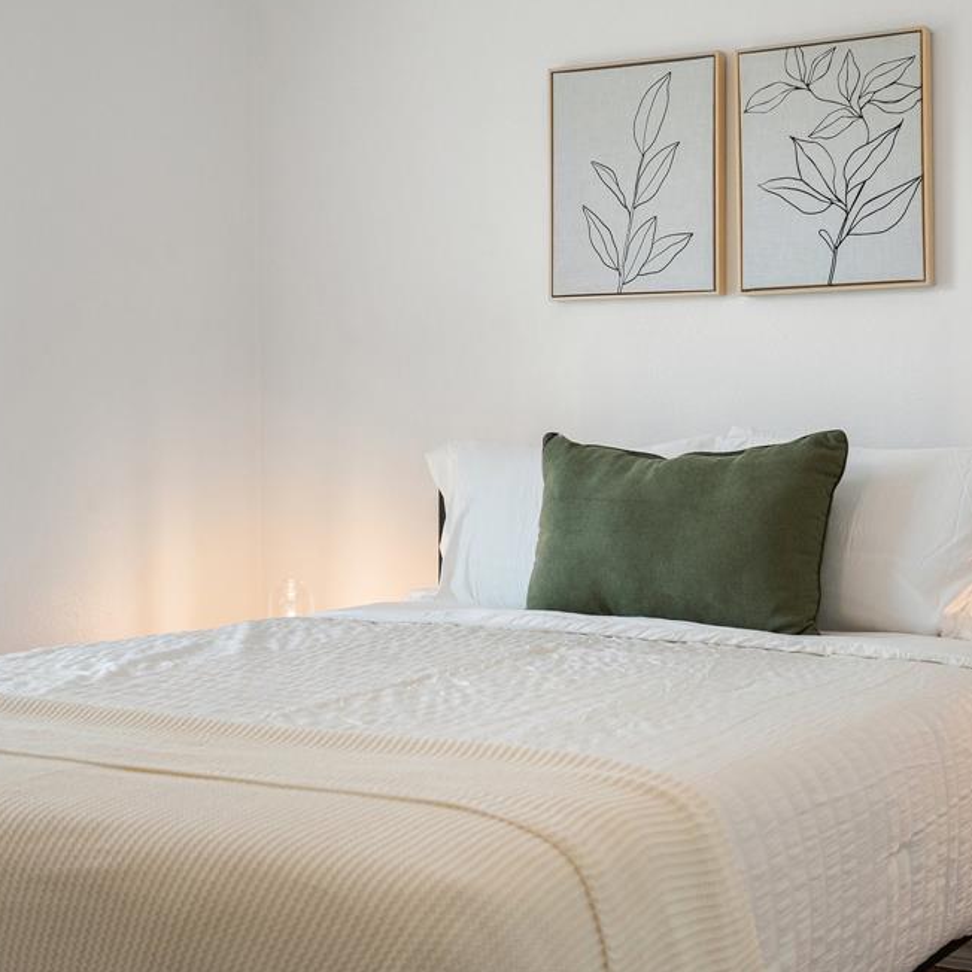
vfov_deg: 32.8
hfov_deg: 32.7
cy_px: 493
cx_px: 601
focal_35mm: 52
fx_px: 1652
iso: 500
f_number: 4
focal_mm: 39
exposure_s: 1/25
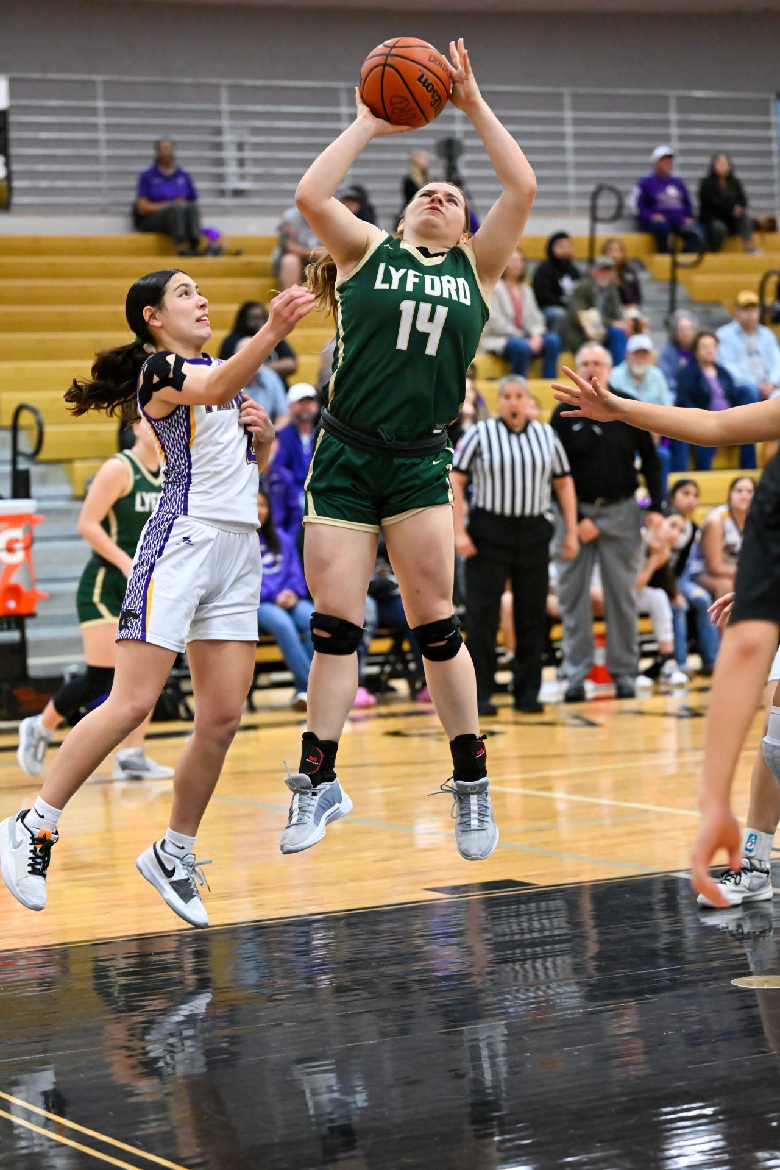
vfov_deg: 23.1
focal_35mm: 88
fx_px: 2860
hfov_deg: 15.5
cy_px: 585
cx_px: 390
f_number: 2.8
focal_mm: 88
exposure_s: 1/800
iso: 10000
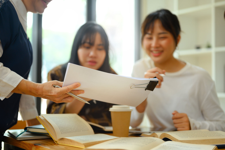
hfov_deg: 39.6
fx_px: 312
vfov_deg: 27.0
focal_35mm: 50
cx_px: 112
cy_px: 75
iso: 400
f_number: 2
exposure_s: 1/800
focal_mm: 50
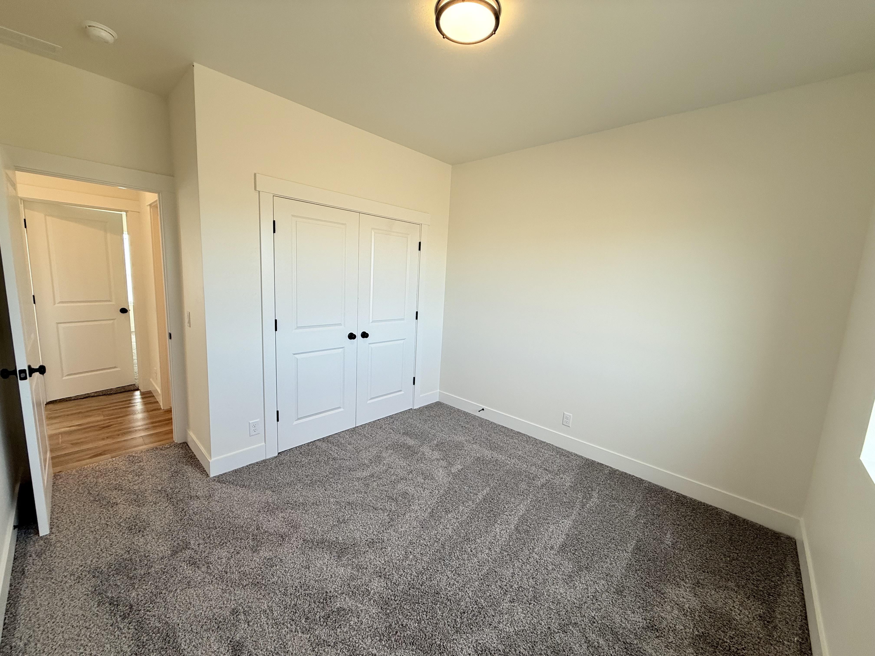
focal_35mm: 14
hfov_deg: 102.1
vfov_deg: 85.7
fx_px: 354
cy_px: 328
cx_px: 438
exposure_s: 1/120
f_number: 2.2
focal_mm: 2.22
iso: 80
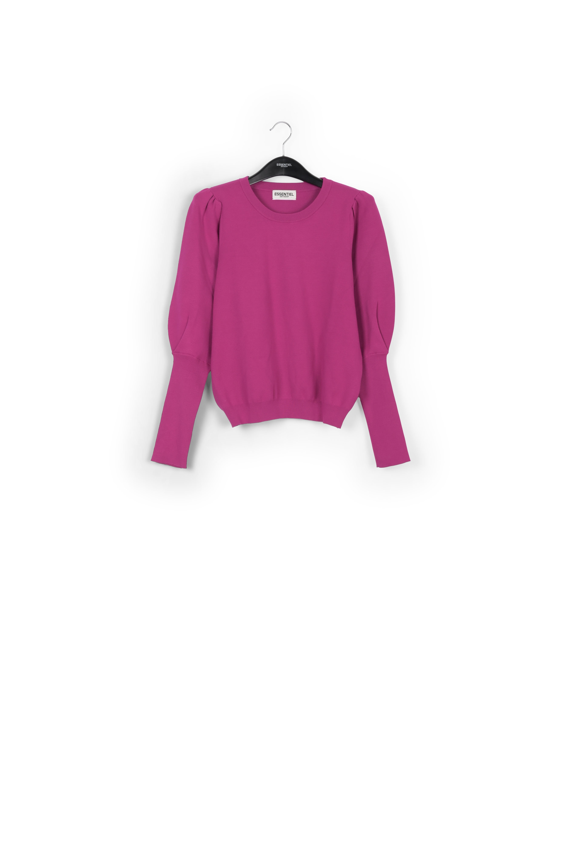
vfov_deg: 49.6
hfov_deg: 34.2
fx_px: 921
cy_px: 426
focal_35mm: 39
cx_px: 284
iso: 100
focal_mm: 39
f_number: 13
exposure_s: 1/200
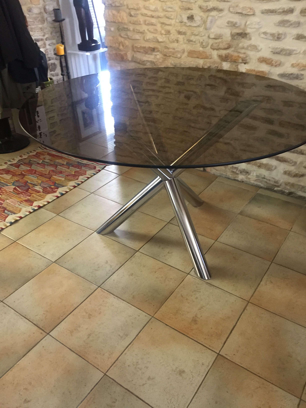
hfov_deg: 48.2
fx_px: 342
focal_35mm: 29
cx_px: 153
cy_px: 204
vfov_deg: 61.7
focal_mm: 4.15
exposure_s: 1/33
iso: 200
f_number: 2.2
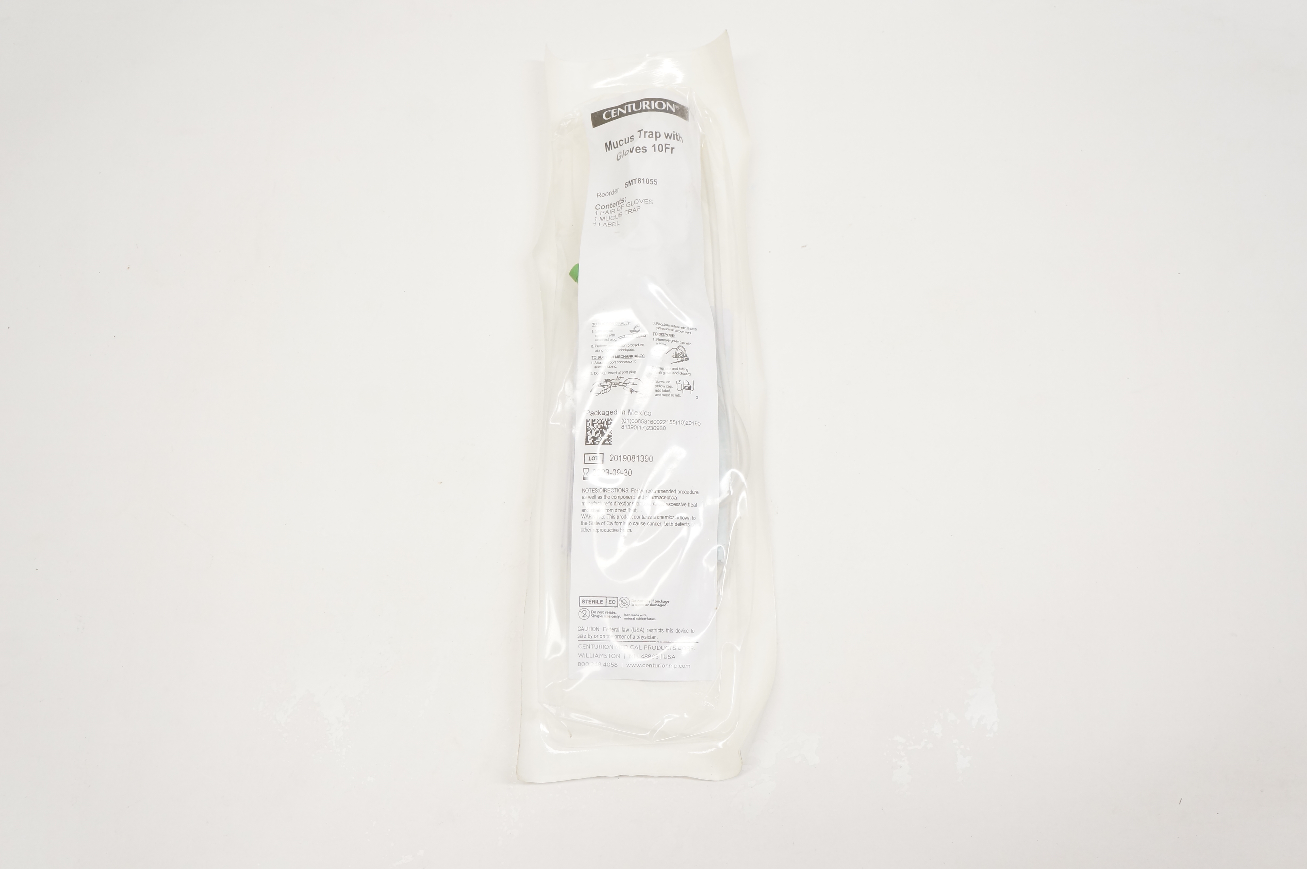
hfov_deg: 59.5
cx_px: 654
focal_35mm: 32
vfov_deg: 41.6
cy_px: 434
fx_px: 1142
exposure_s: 1/100
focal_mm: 21
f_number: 7.1
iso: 800
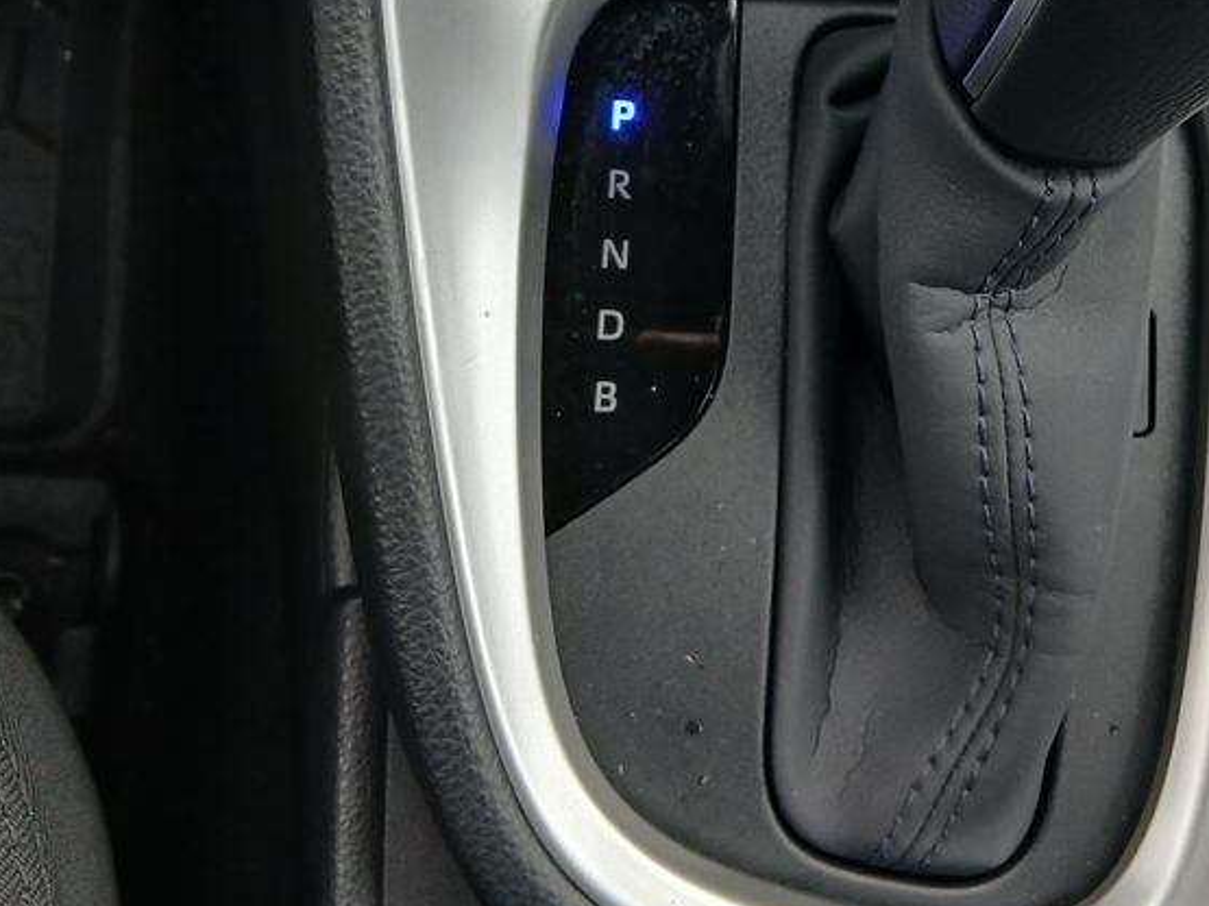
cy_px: 126
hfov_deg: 38.5
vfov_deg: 29.3
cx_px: 930
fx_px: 1676
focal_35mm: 48
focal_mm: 3.98
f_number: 1.8
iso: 160
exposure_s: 1/50
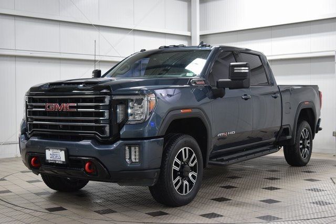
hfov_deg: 36.9
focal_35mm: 54
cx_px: 168
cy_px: 112
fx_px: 504
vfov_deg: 25.1
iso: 1600
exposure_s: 1/60
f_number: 5.6
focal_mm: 36
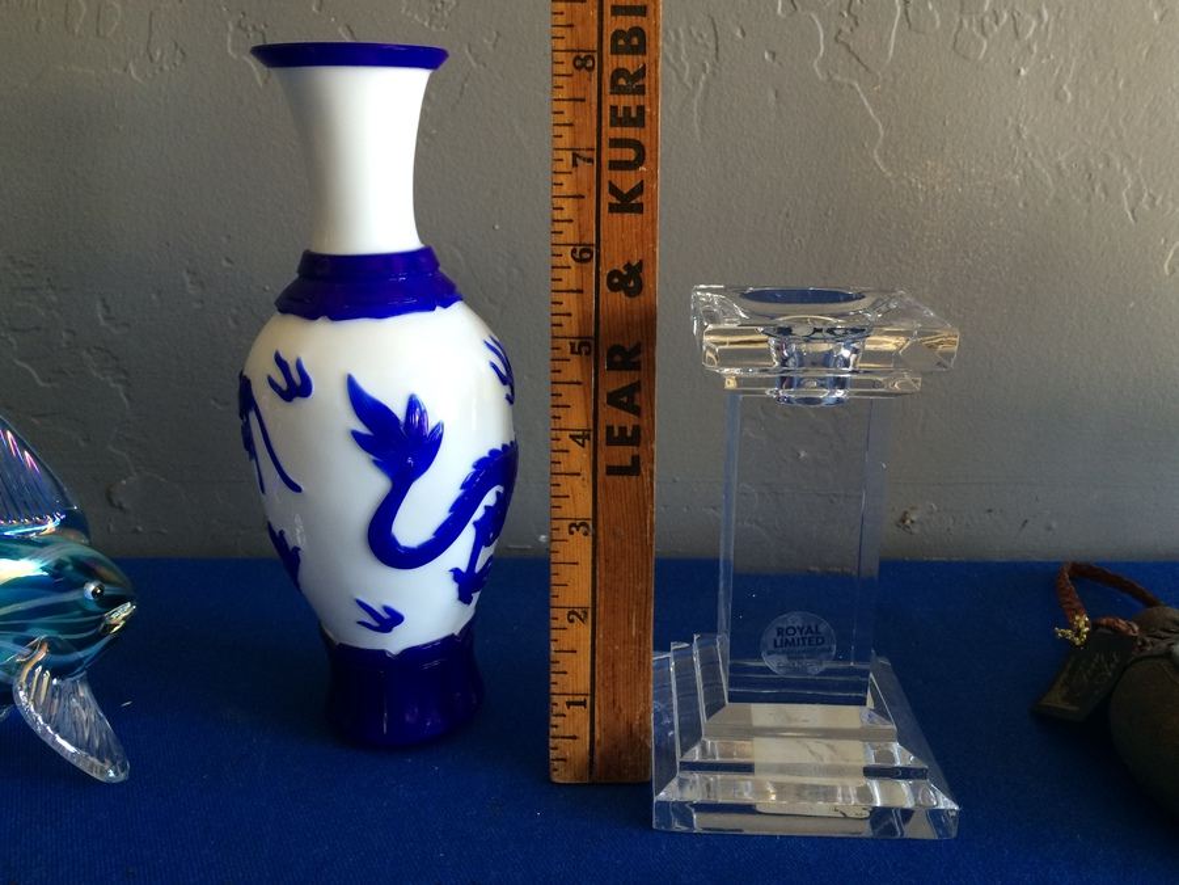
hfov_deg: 61.7
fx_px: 988
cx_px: 590
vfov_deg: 48.2
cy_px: 442
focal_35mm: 29
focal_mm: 4.15
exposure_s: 1/30
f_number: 2.2
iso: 40
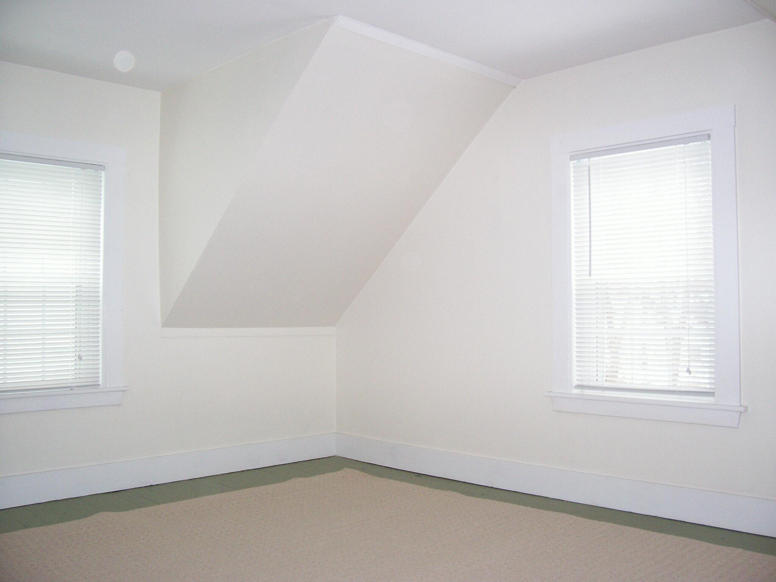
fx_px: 762
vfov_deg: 41.8
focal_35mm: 34
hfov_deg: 54.0
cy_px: 291
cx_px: 388
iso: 140
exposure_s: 1/112
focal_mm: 5.6
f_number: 2.7
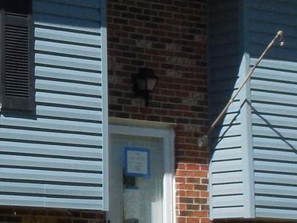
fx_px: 1845
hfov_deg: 9.0
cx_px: -154
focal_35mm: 215
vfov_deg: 6.9
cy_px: 33
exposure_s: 1/1600
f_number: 3.6
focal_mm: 7.1
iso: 125
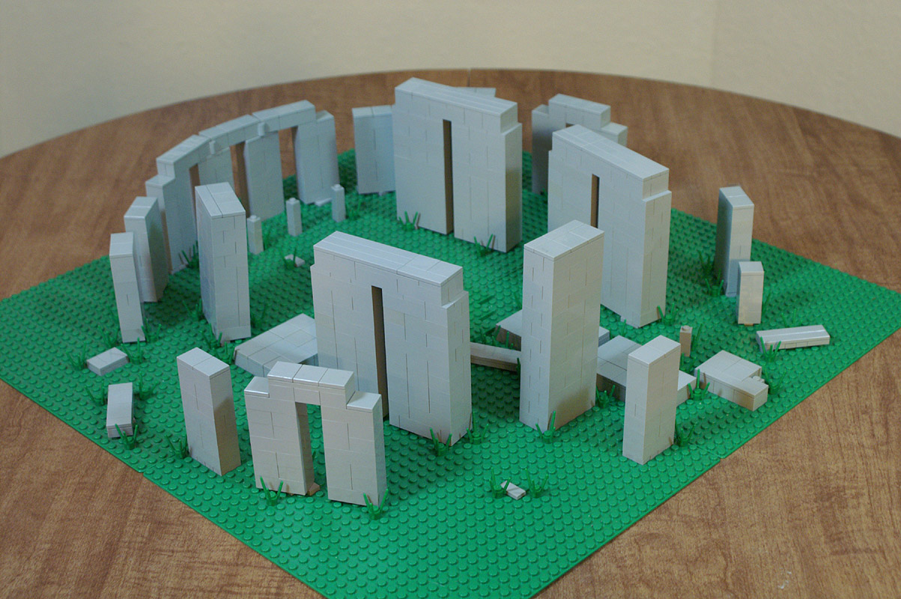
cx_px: 450
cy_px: 300
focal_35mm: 60
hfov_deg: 33.4
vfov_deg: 22.6
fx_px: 1500
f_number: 5.6
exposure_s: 1/15
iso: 800
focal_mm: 40
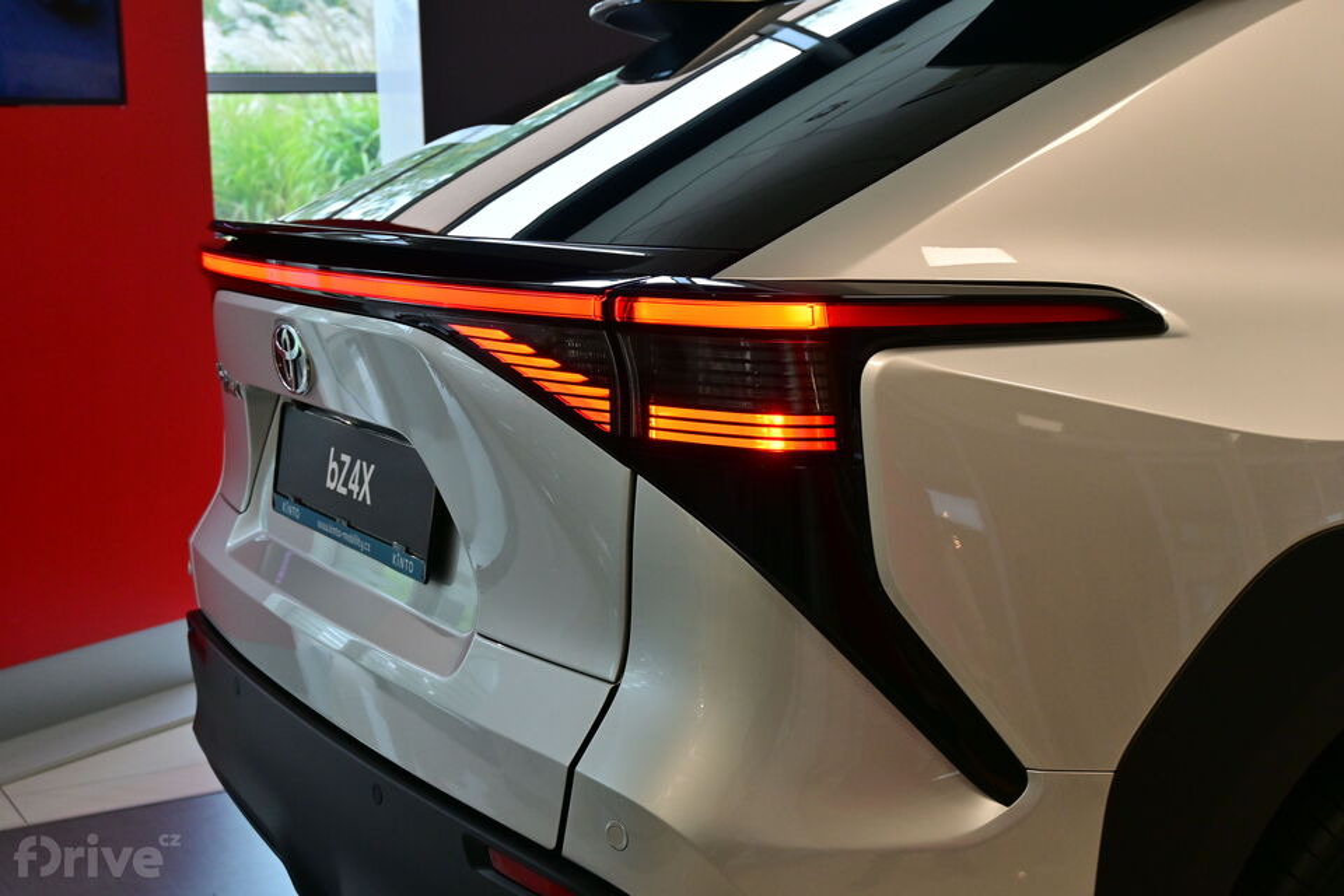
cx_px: 672
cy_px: 448
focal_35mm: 51
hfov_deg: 38.9
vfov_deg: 26.5
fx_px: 1904
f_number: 5.6
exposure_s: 1/80
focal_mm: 34
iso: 500
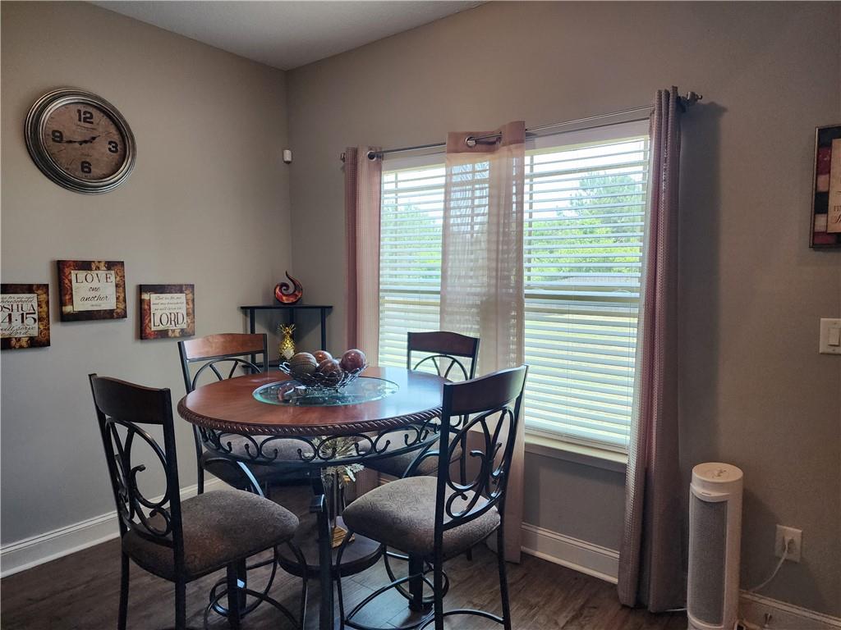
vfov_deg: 58.9
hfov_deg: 73.9
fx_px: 559
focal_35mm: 23
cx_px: 420
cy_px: 315
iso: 200
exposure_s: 1/120
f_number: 1.8
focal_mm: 6.4
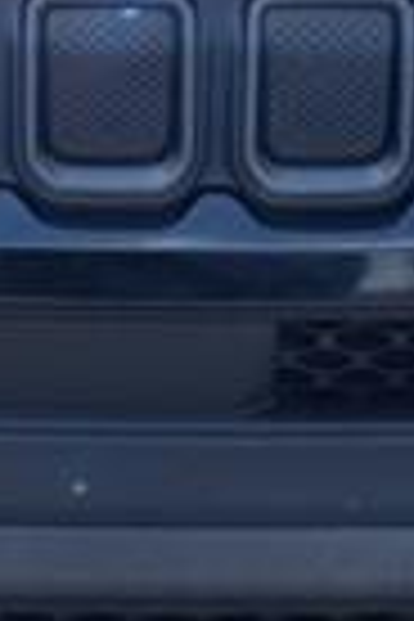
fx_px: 2242
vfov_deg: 15.3
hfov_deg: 10.5
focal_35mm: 130
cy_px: -90
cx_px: 18
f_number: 1.9
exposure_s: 1/3333
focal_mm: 3.58
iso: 40
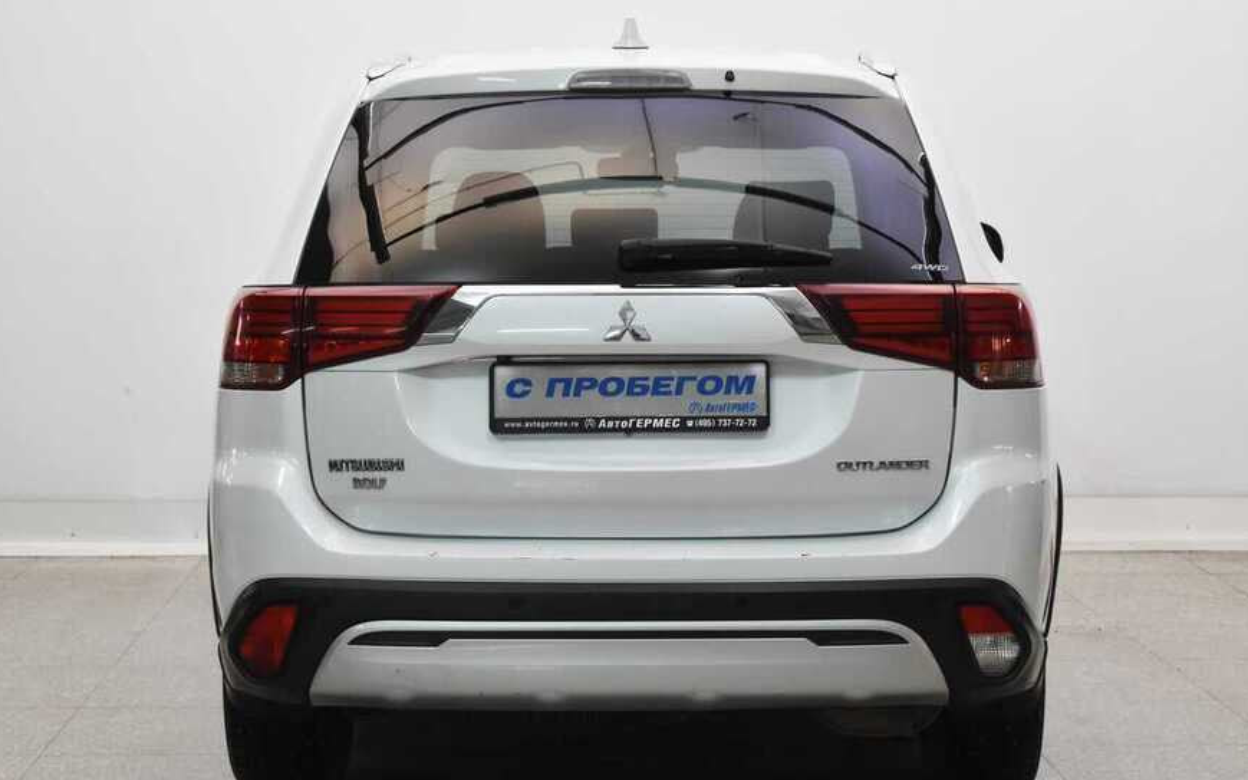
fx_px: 2585
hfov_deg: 27.1
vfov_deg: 17.2
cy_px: 395
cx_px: 615
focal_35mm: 76
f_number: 6.3
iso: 800
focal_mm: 48
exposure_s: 1/80
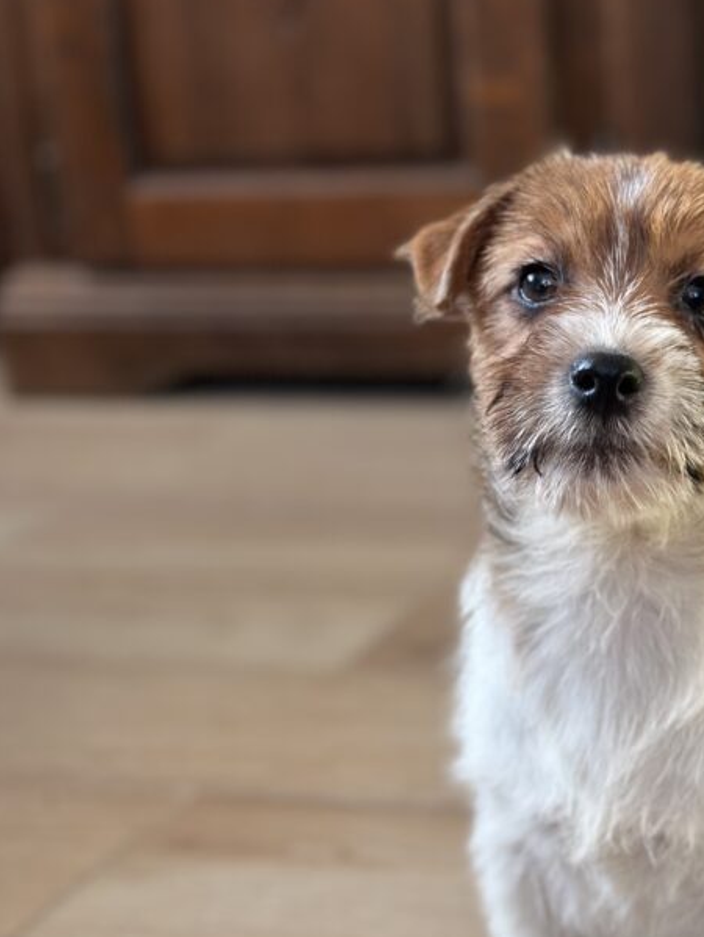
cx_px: 569
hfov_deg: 17.8
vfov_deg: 23.7
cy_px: 659
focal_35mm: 82
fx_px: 2221
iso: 125
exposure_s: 1/161
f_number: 1.78
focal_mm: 6.86
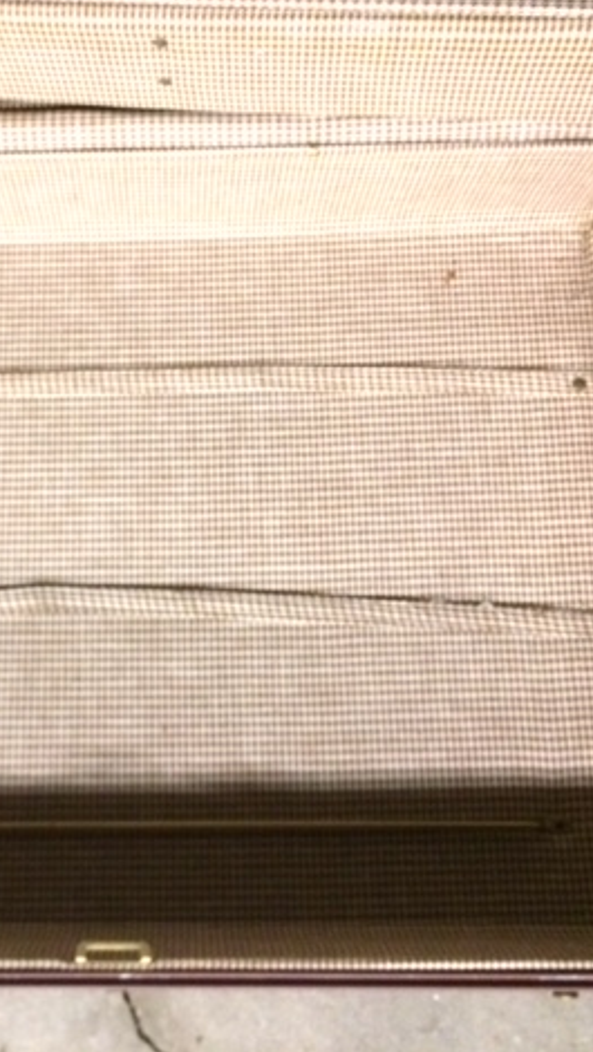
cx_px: 137
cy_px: 519
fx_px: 1200
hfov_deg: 27.3
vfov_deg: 47.3
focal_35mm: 43
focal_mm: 4.15
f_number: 2.2
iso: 500
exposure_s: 1/15
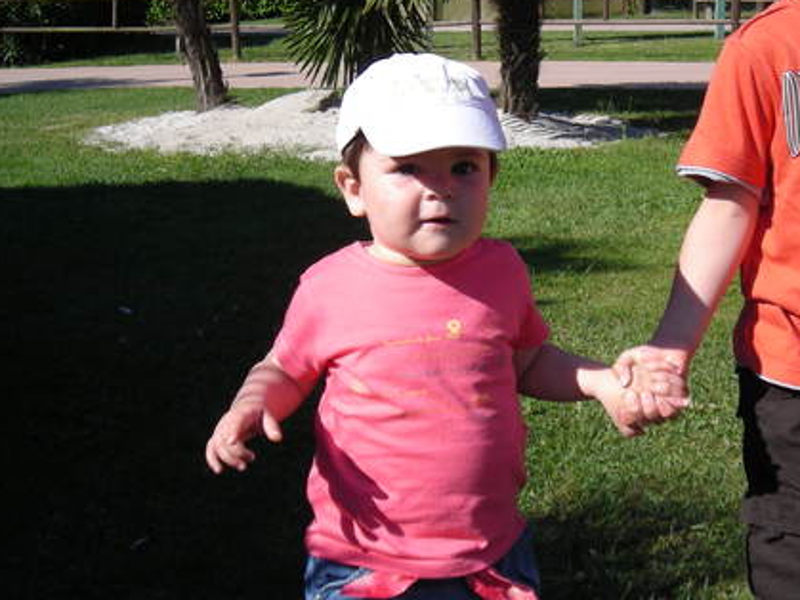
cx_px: 542
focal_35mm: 58
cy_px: 218
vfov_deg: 25.1
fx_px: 1340
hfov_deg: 32.9
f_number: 3.2
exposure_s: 1/616
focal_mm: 6.3
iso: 50
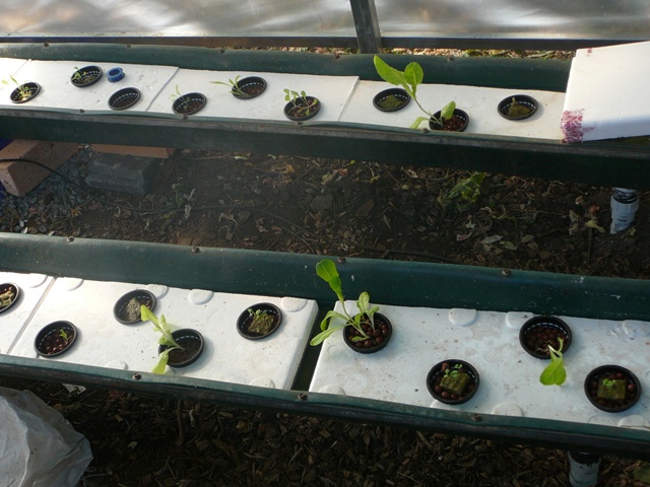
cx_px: 325
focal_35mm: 47
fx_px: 883
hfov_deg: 40.4
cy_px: 244
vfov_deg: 30.9
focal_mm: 7
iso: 100
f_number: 3.3
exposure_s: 1/60
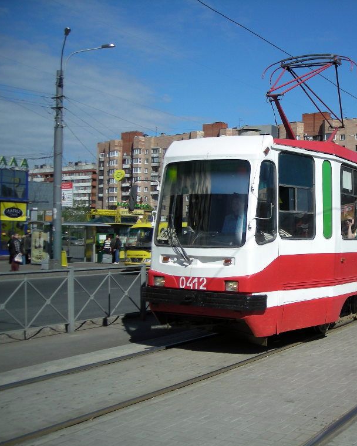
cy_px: 225
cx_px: 296
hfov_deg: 31.7
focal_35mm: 46
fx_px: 608
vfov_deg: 40.3
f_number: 5.7
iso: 50
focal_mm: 5.7
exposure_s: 1/420
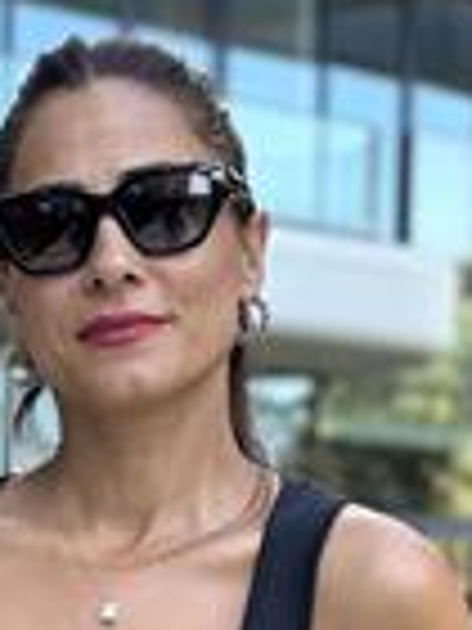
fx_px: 3163
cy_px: 842
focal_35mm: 174
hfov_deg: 8.5
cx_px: 126
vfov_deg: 11.1
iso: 80
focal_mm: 6.86
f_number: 1.78
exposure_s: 1/345
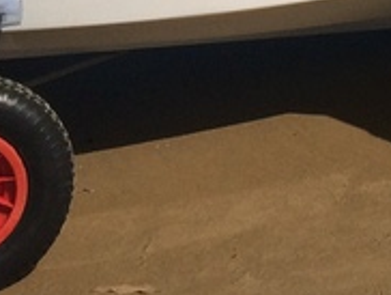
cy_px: -521
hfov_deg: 11.5
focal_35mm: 163
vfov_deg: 8.1
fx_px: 1844
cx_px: 608
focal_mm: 4.15
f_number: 2.2
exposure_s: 1/5128
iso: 32
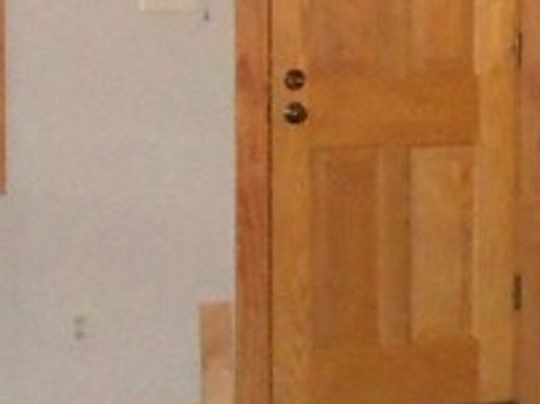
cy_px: 118
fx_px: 2213
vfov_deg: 10.4
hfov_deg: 13.5
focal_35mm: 142
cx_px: 658
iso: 320
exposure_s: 1/60
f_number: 3.3
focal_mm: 5.1
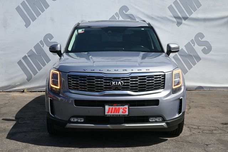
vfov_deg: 23.8
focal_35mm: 57
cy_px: 76
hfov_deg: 35.1
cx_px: 114
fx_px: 361
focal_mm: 38
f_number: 5.6
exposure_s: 1/250
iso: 110
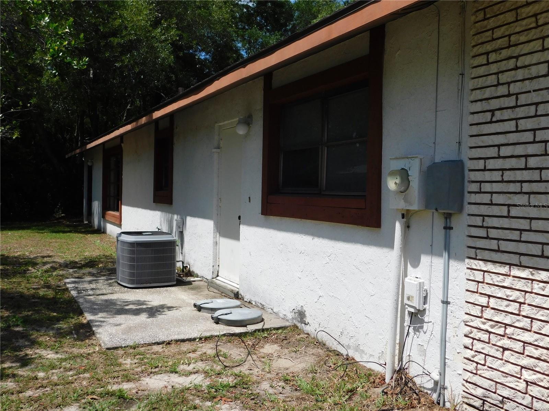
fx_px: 571
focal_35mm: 36
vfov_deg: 39.7
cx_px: 274
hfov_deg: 51.4
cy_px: 206
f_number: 7
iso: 125
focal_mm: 6.3
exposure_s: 1/500
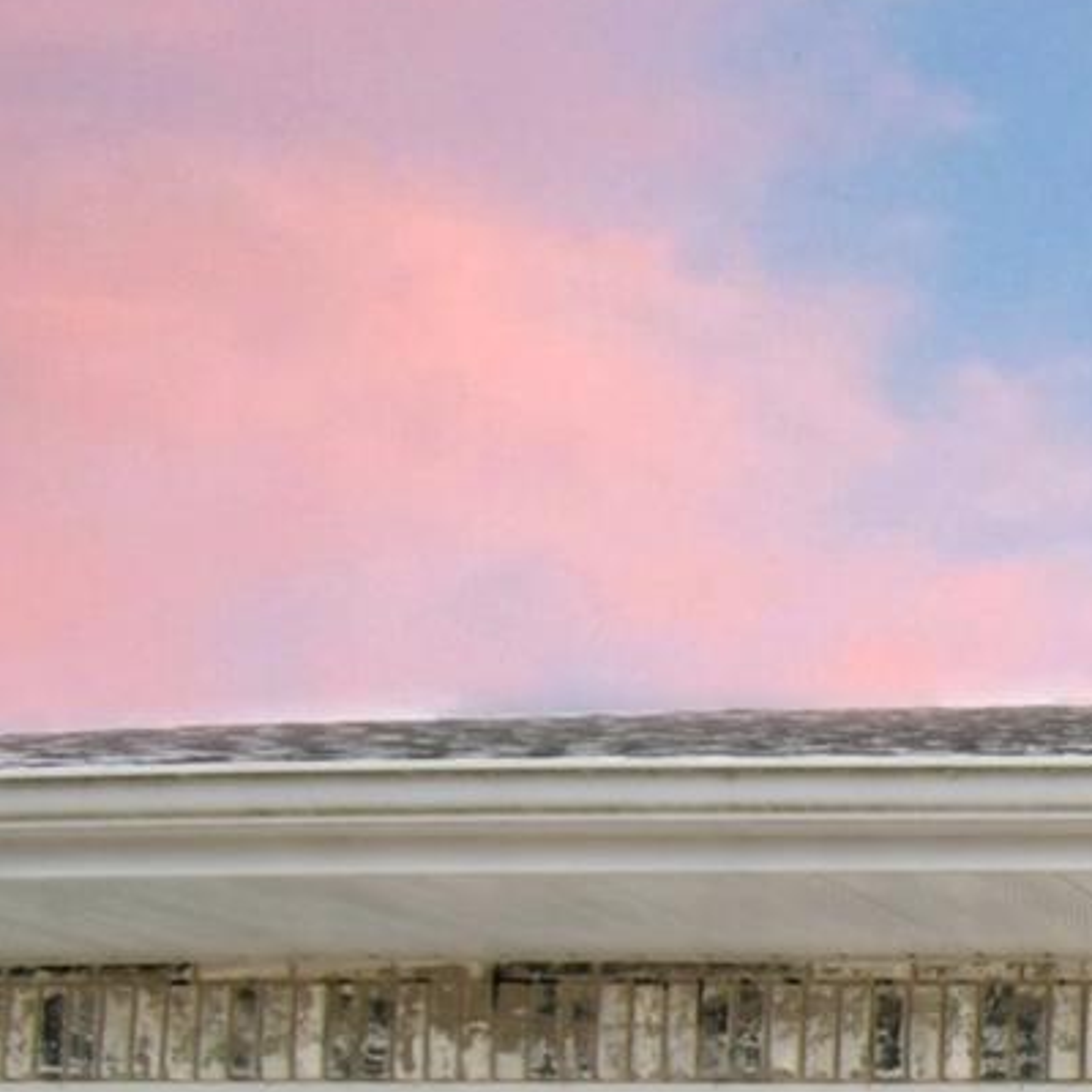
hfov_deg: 22.3
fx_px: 1820
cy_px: 1376
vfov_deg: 28.2
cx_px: 1897
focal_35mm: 51
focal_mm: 10
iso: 100
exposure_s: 1/1250
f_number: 4.5
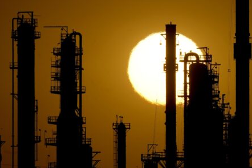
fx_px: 8514
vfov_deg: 1.1
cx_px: 86
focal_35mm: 1216
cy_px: 66
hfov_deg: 1.7
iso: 100
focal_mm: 840
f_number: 11
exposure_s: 1/32000
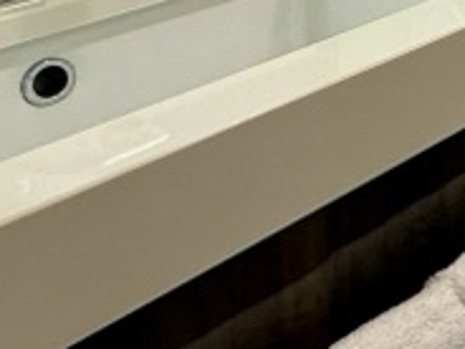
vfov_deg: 16.6
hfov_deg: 17.6
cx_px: 945
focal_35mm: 76
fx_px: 1021
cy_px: -255
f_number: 2.2
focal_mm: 2.22
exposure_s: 1/120
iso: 160
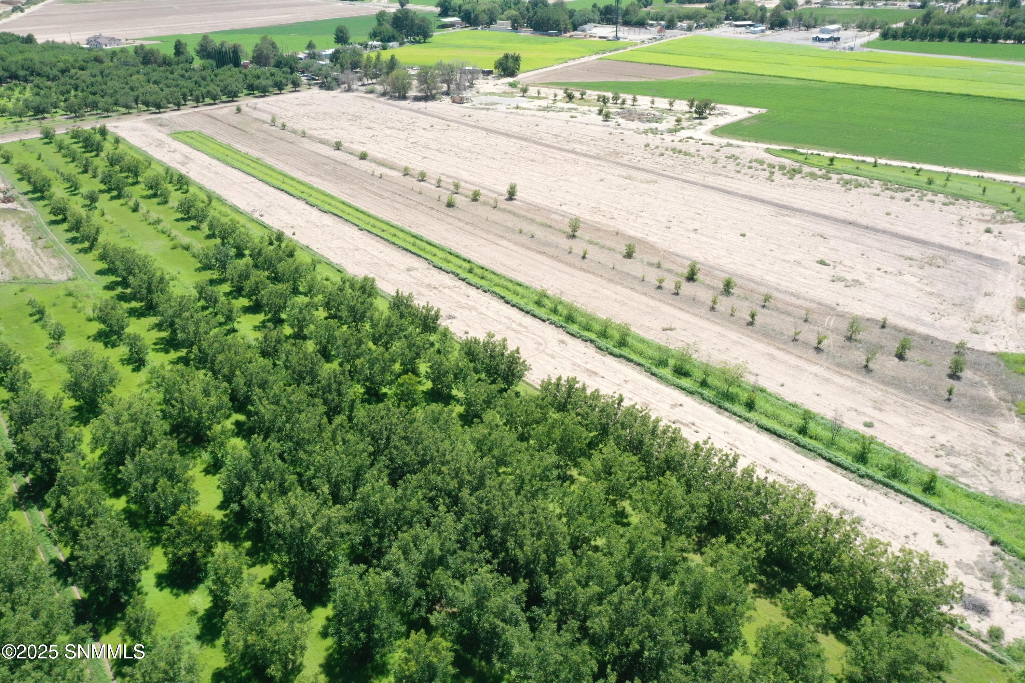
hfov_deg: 65.5
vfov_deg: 46.4
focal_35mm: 28
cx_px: 512
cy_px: 342
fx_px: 797
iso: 800
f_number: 7.1
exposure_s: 1/1000
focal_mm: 10.26
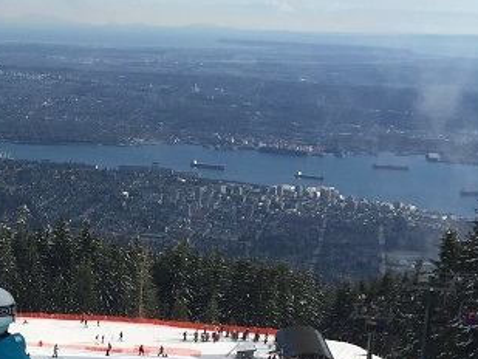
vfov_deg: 15.9
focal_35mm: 92
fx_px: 1271
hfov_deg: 19.9
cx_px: -104
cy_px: 306
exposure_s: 1/2475
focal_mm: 4.15
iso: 32
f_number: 2.2
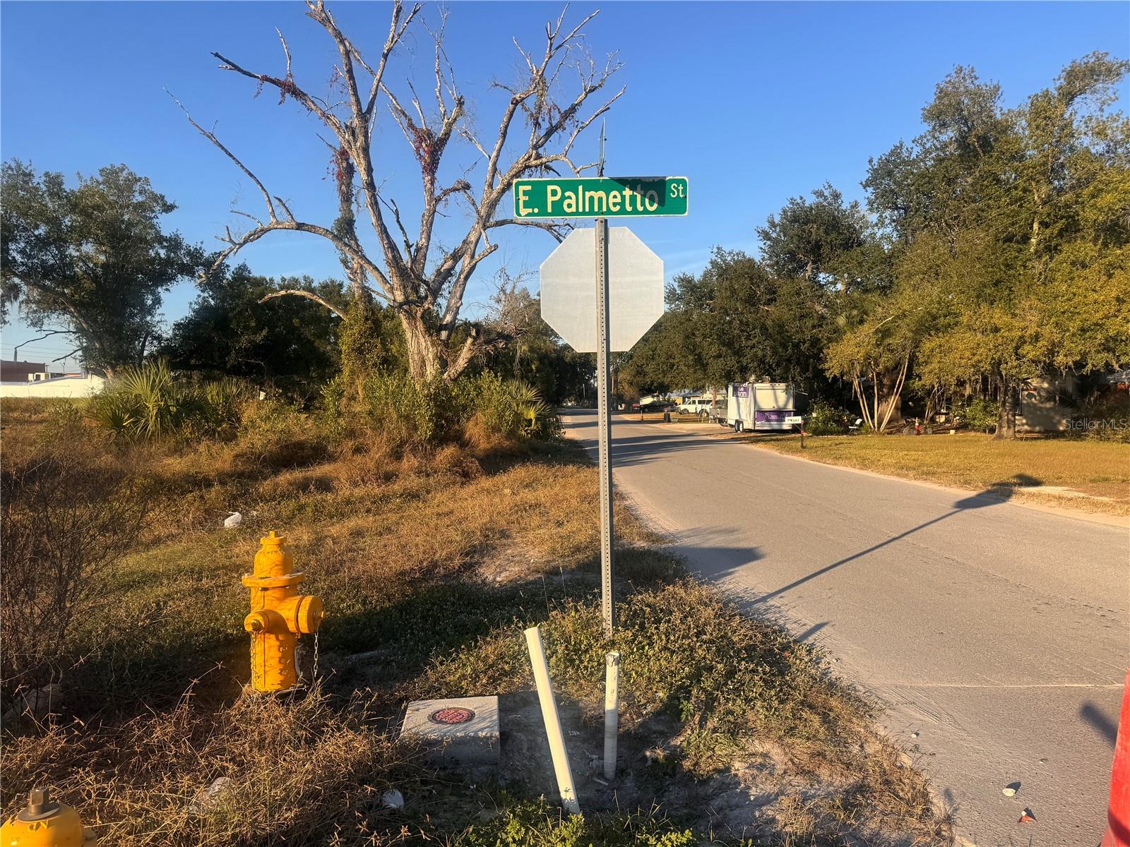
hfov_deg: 71.6
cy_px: 424
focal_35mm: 24
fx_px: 783
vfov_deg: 56.8
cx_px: 565
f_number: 1.78
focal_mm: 6.76
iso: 80
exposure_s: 1/2710
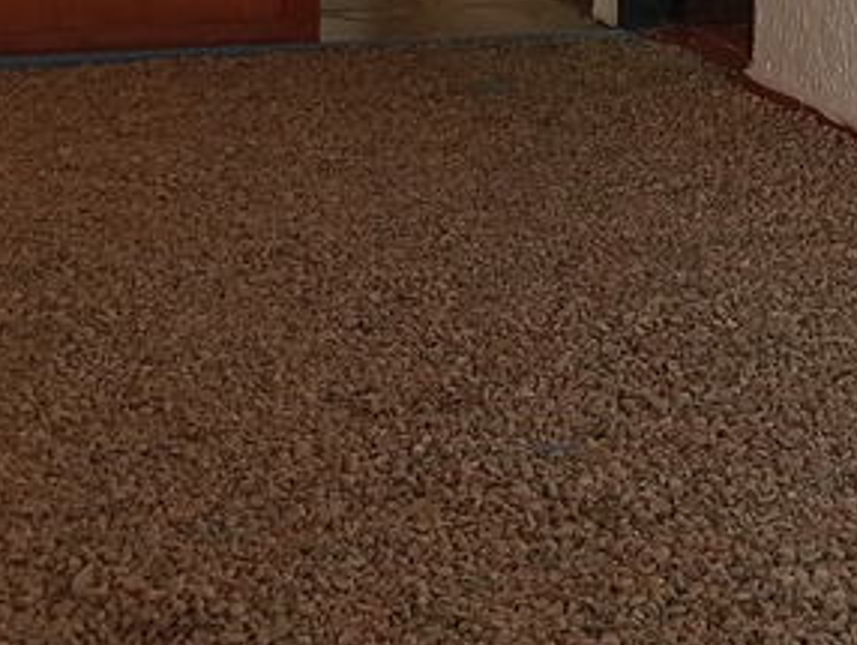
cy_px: -286
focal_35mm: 98
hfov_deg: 20.0
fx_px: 2428
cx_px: 524
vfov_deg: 14.2
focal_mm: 3.98
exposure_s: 1/40
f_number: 1.8
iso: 107
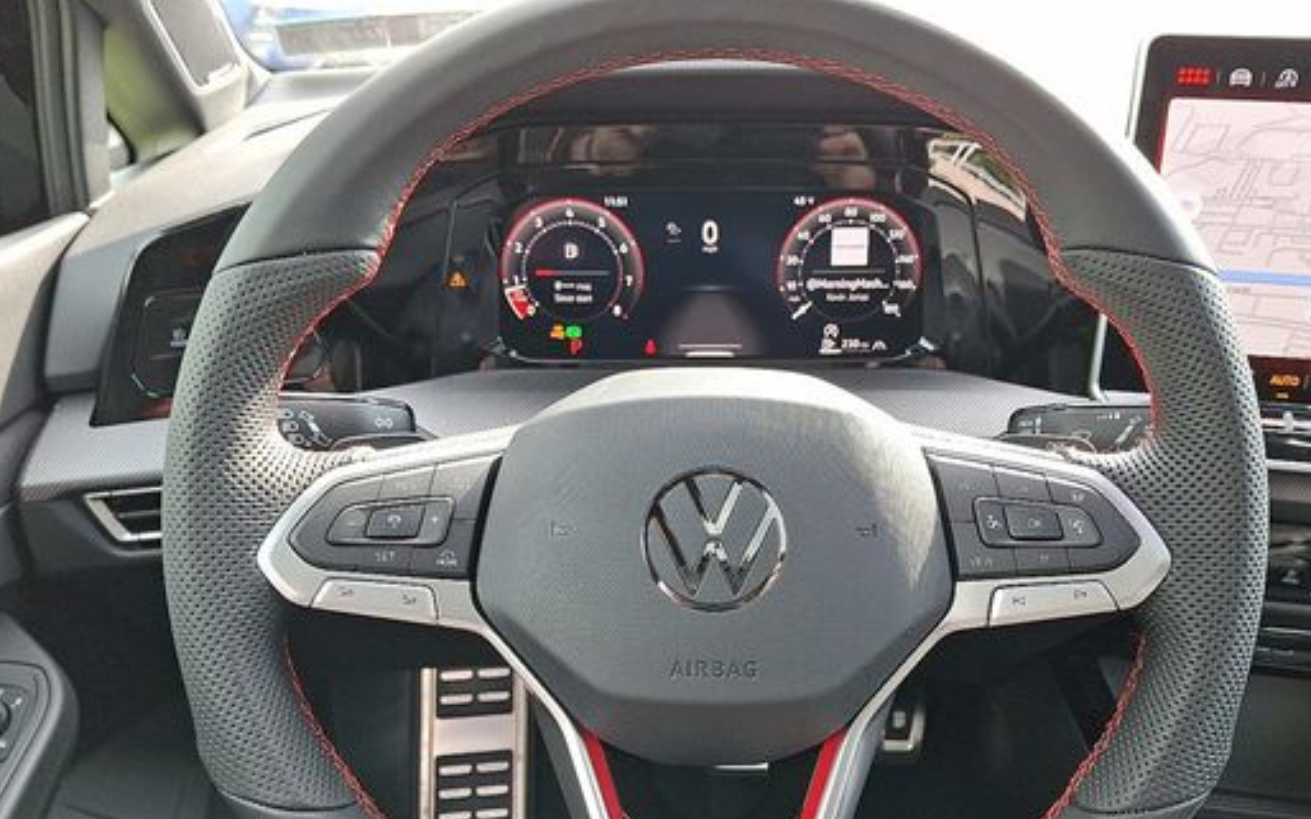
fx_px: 1179
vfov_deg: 38.1
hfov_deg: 58.1
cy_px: 500
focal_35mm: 33
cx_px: 701
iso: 27
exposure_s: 1/100
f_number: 1.8
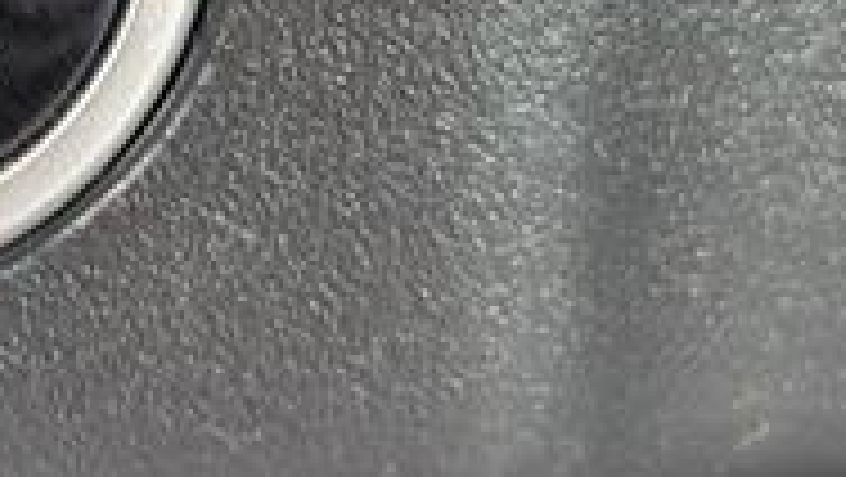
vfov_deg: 6.6
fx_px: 4085
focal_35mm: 182
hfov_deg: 11.6
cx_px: -130
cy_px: -58
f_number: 1.68
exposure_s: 1/73.5
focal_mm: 6.9
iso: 519
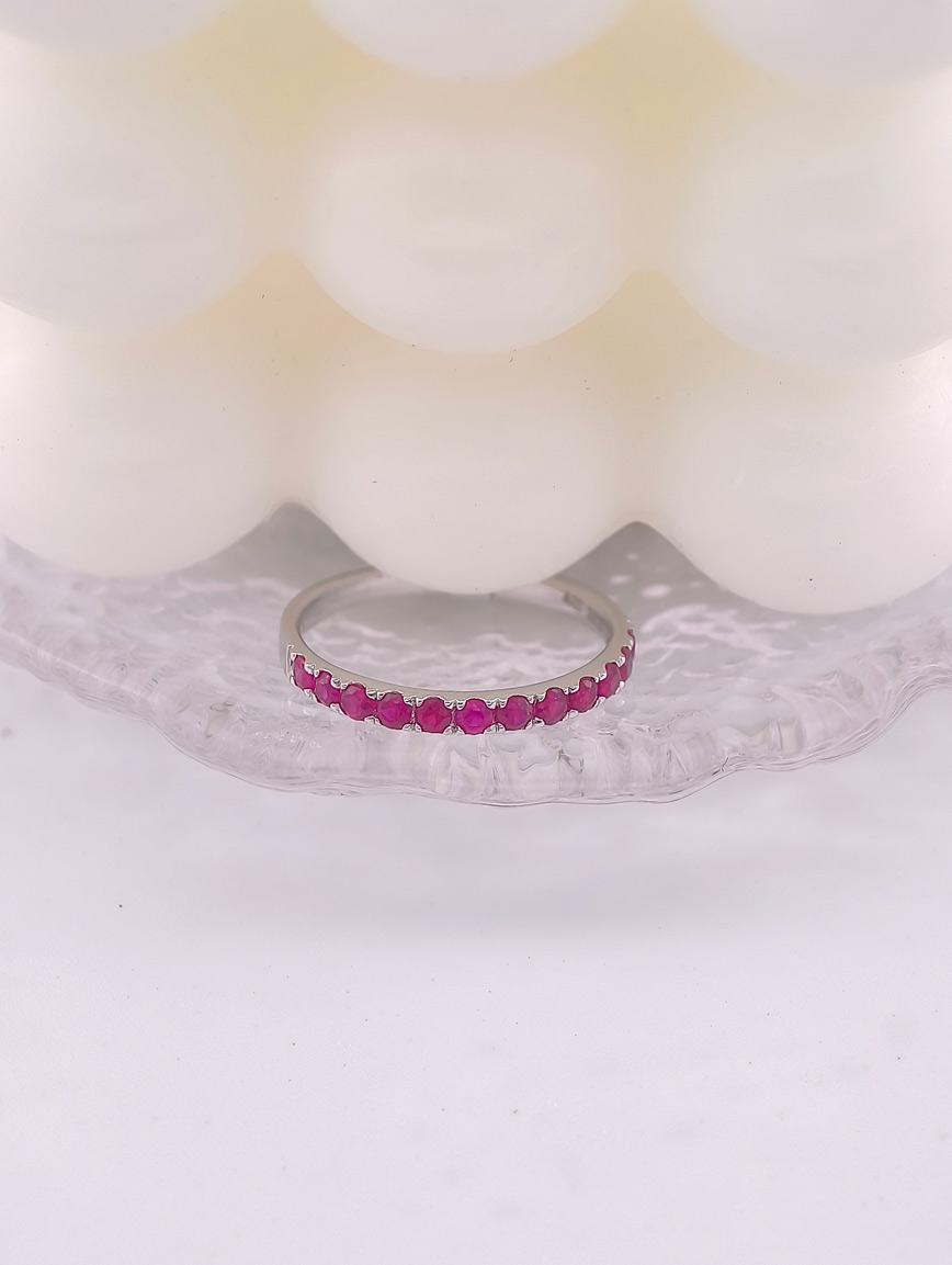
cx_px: 476
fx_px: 5121
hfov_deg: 10.6
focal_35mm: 140
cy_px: 632
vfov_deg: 14.1
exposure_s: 1/200
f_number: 2.67
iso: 125
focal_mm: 22.48
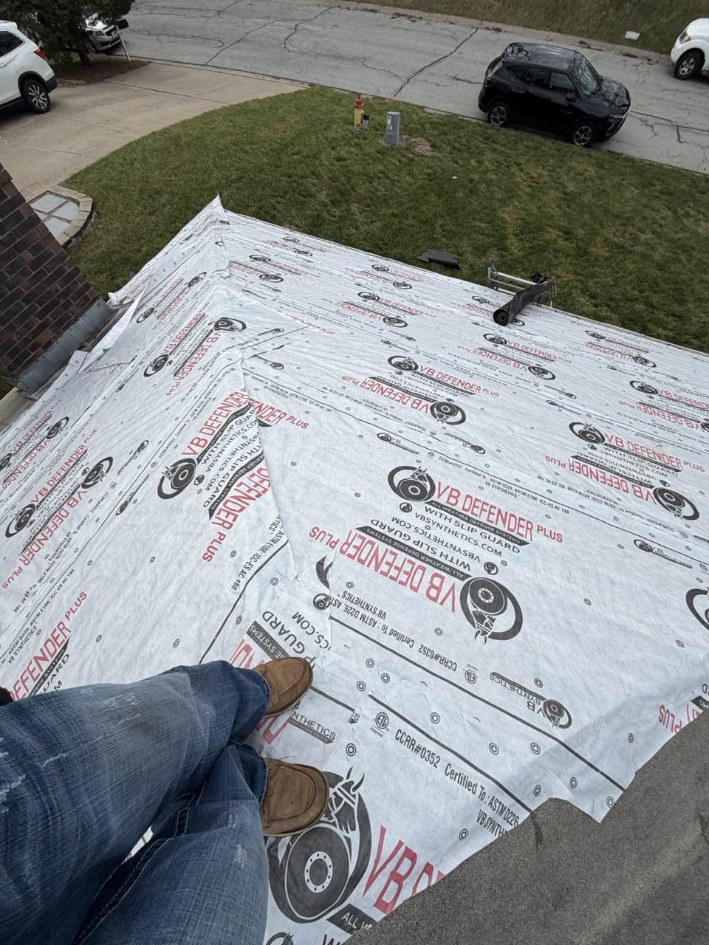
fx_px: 382
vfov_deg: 102.1
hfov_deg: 85.7
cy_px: 472
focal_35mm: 14
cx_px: 354
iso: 32
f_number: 2.2
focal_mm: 2.22
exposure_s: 1/770
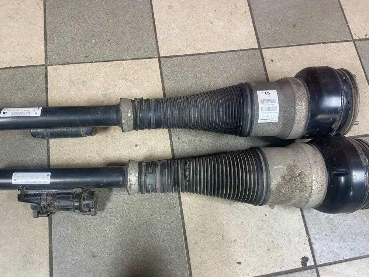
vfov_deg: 53.1
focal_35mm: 26
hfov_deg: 67.3
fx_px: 277
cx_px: 184
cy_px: 138
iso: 125
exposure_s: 1/50
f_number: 1.8
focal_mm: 4.25
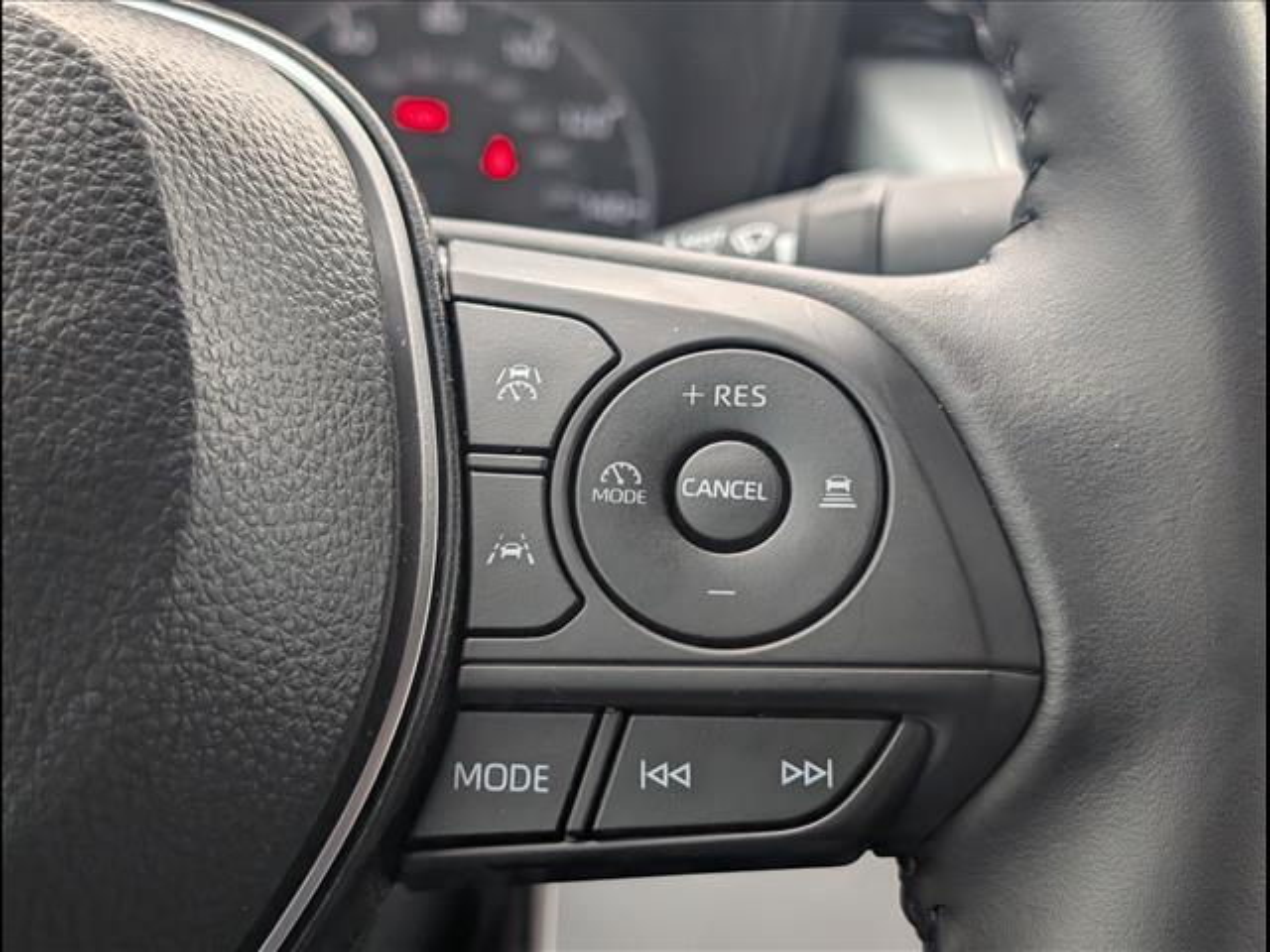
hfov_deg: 38.9
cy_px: 476
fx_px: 1798
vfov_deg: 29.7
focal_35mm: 49
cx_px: 635
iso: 376
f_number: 1.68
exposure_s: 1/435
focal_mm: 6.9
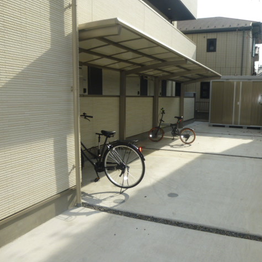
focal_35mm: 30
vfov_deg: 54.0
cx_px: 159
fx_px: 257
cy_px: 133
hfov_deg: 53.6
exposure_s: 1/640
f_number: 3.1
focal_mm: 4.5
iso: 100
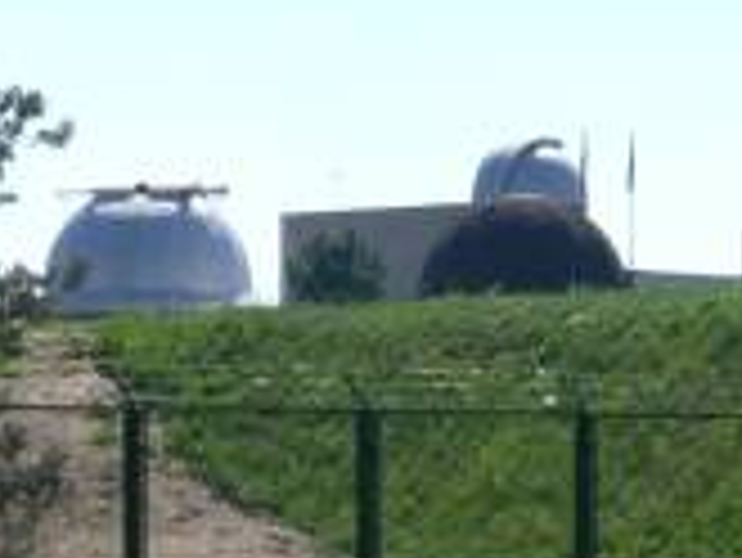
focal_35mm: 234
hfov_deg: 8.4
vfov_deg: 6.4
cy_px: 212
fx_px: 5019
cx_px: 567
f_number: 5.6
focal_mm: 15.1
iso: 100
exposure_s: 1/400
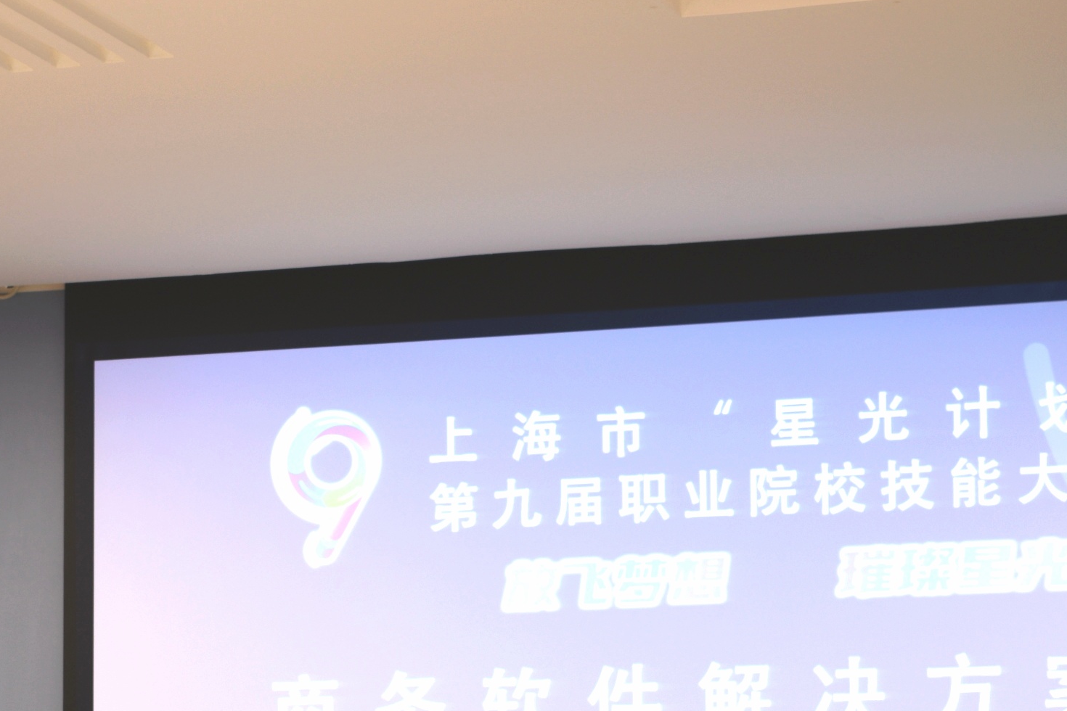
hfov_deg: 13.9
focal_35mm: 146
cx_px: 76
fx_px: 4327
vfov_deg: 9.4
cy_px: 589
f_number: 2.8
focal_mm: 52
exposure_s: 1/50
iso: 100
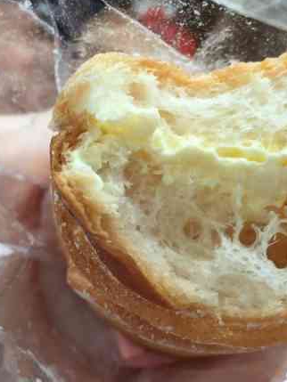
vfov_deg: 30.6
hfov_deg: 23.2
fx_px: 696
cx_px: 188
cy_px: 235
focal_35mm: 63
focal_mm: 4.15
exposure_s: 1/100
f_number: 2.2
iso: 50
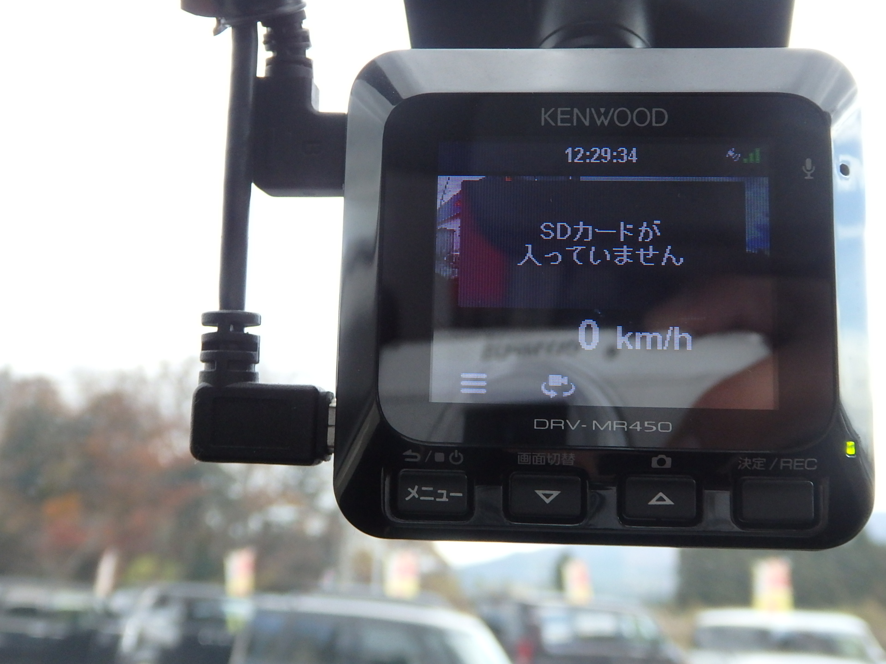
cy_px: 332
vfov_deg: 38.7
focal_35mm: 37
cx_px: 443
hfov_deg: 50.1
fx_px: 947
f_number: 3.6
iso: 500
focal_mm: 6.6
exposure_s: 1/500
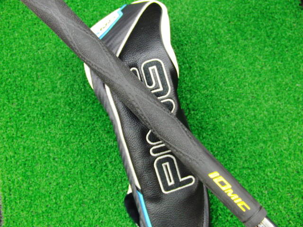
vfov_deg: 38.7
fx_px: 324
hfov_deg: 50.1
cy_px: 114
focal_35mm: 37
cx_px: 152
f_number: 3.6
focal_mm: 6.42
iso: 400
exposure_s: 1/25
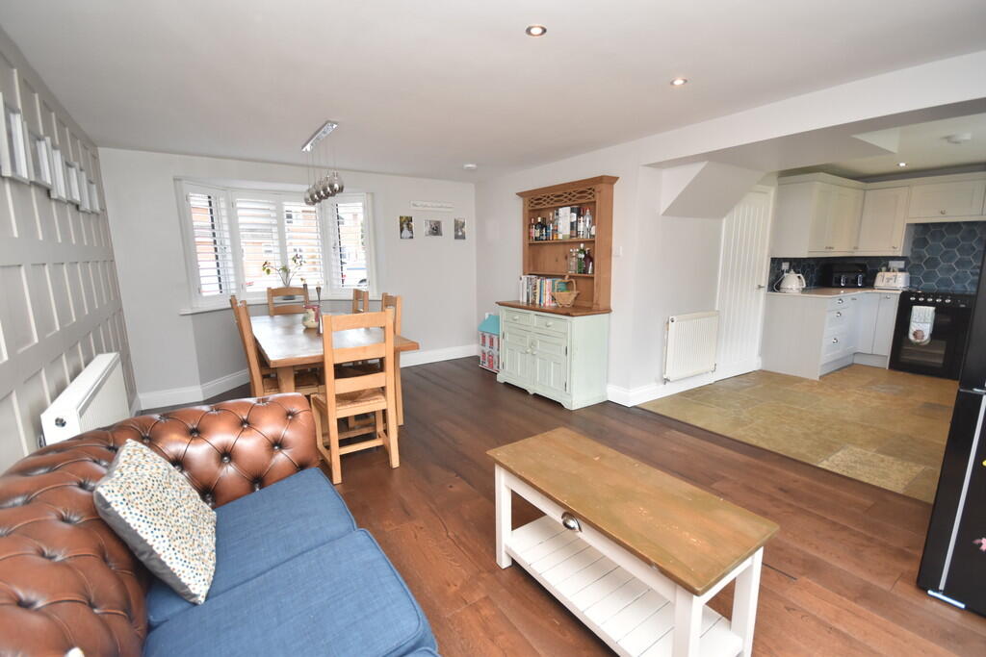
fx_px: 411
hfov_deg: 100.4
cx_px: 493
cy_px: 328
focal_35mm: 15
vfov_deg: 77.3
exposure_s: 1/160
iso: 800
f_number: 4.5
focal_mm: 10
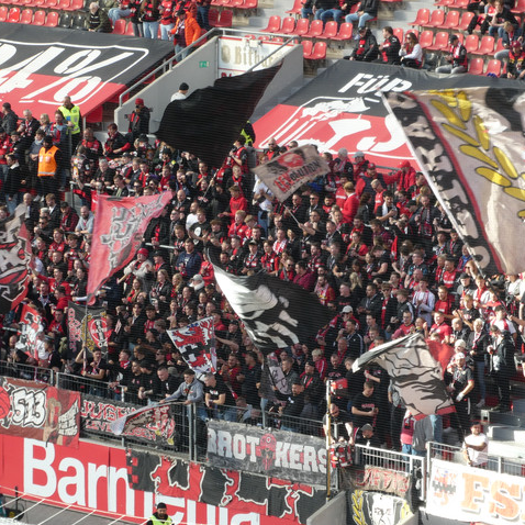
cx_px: 300
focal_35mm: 296
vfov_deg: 5.9
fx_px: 5079
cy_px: 262
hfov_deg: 5.9
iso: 80
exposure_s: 1/100
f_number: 5.6
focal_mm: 44.8
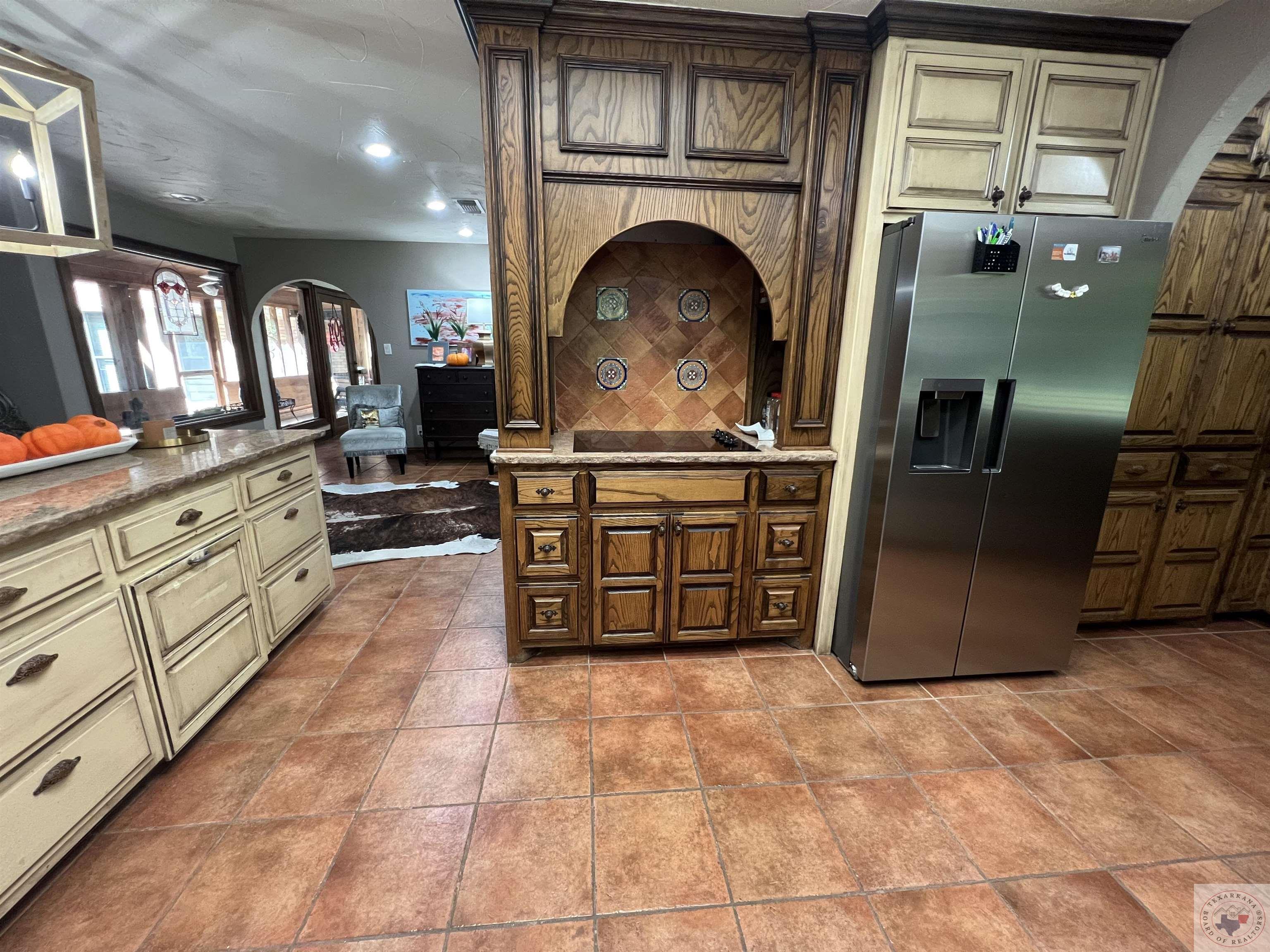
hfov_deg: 106.2
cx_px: 635
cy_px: 476
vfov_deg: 89.9
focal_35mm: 13
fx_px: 477
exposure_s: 1/60
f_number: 1.8
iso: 320
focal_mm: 1.57
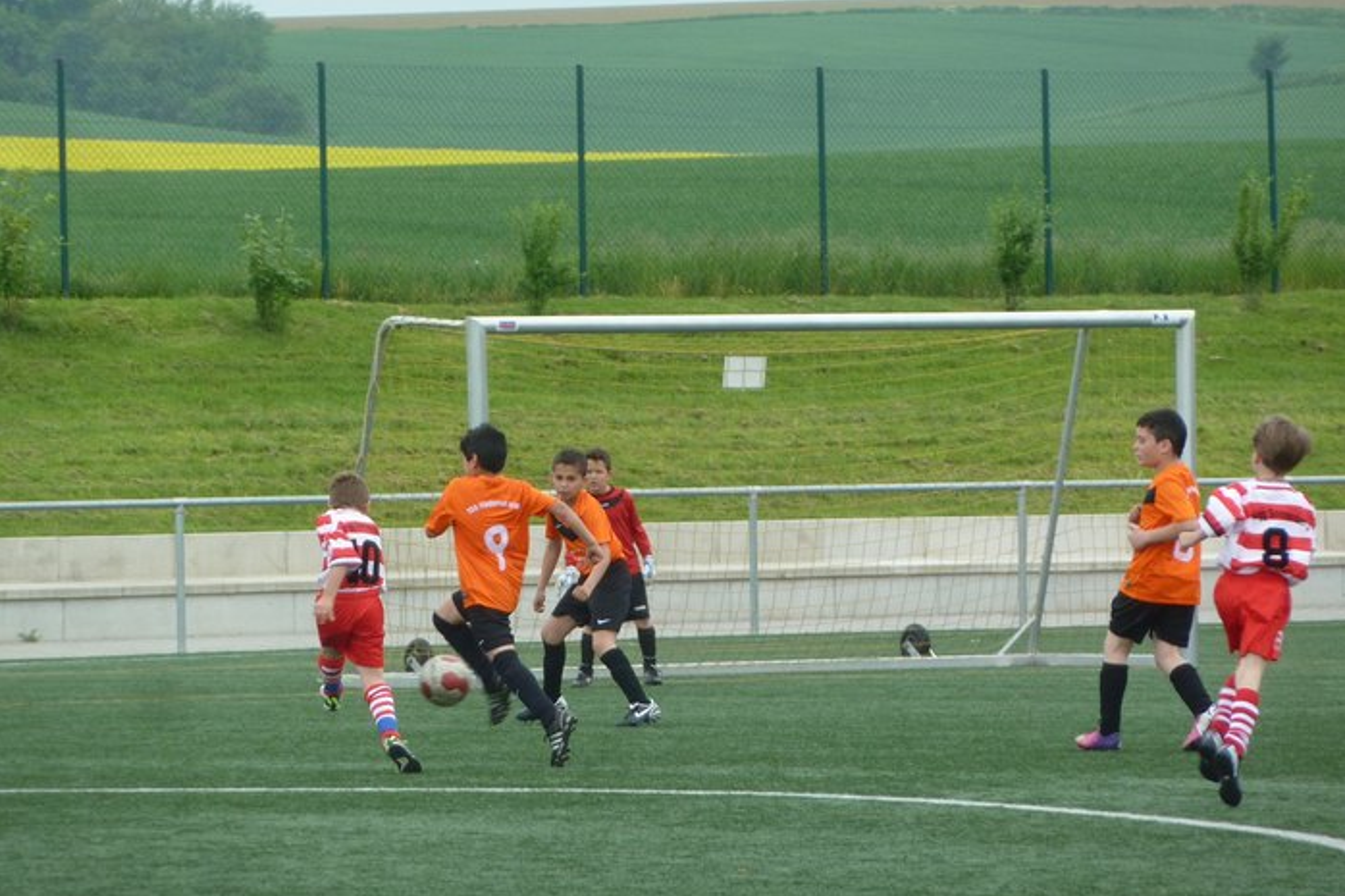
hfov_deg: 6.6
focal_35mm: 313
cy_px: 498
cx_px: 672
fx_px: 11691
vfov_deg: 4.4
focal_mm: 49.2
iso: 160
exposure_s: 1/250
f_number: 4.9
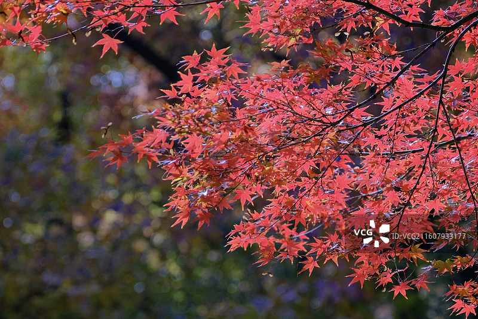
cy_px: 160
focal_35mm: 131
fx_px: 1739
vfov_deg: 10.5
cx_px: 239
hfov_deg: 15.7
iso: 320
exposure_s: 1/340
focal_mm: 87.5
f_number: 4.5
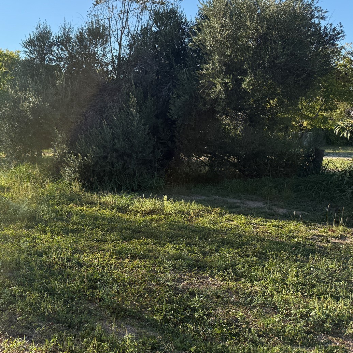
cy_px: 173
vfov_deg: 40.0
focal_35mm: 42
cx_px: 16
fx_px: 485
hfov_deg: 36.7
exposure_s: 1/2703
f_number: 1.78
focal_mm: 6.76
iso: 100
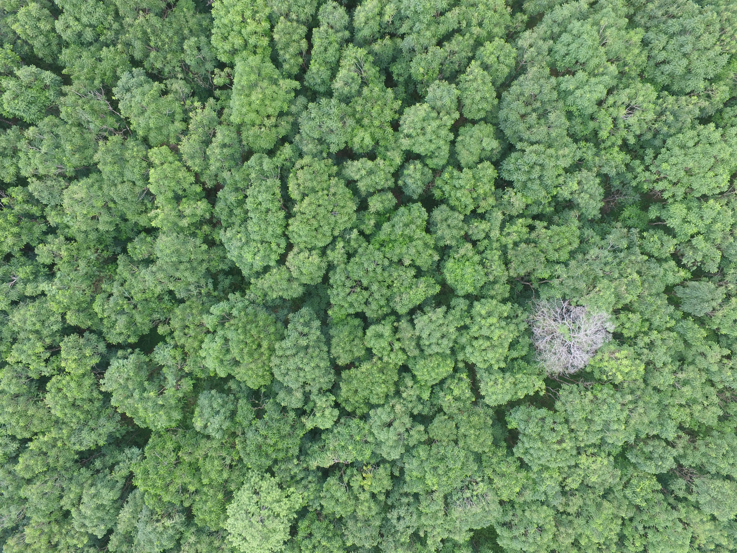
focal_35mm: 20
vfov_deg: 66.0
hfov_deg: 81.7
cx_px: 368
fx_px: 426
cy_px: 276
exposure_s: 1/100
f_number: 2.8
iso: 121
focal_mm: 3.61
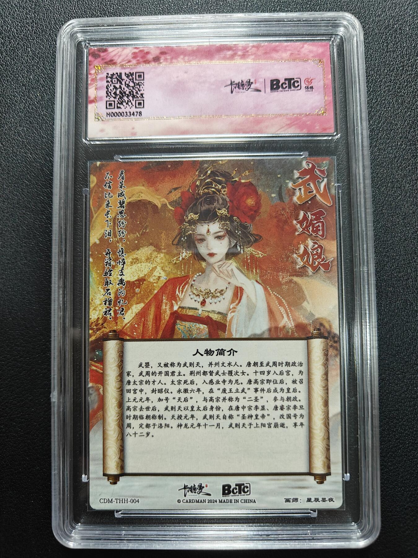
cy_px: 279
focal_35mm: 24
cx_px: 209
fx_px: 386
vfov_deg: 71.6
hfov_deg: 56.8
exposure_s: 1/50
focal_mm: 5.59
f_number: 1.8
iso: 200
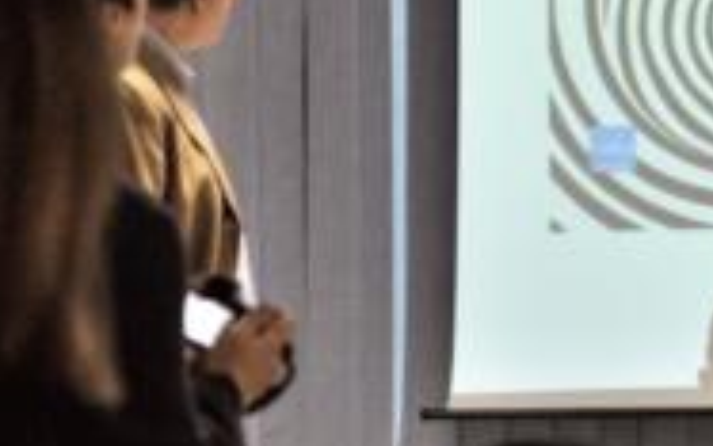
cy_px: -51
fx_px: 4859
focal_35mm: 250
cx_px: 919
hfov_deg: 8.3
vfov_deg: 5.2
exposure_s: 1/100
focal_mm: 92
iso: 2200
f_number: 6.3
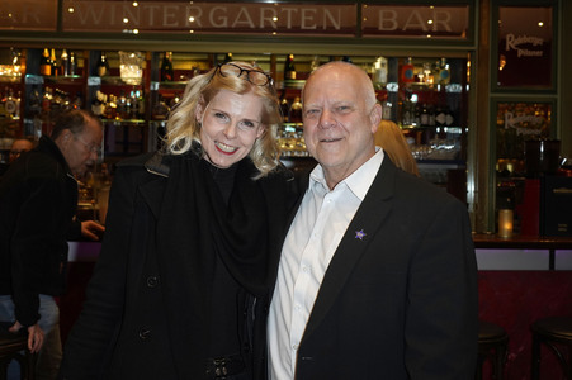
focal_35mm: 36
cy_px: 190
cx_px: 286
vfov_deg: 36.8
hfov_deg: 53.2
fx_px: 572
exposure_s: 1/160
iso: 1600
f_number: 5
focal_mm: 36
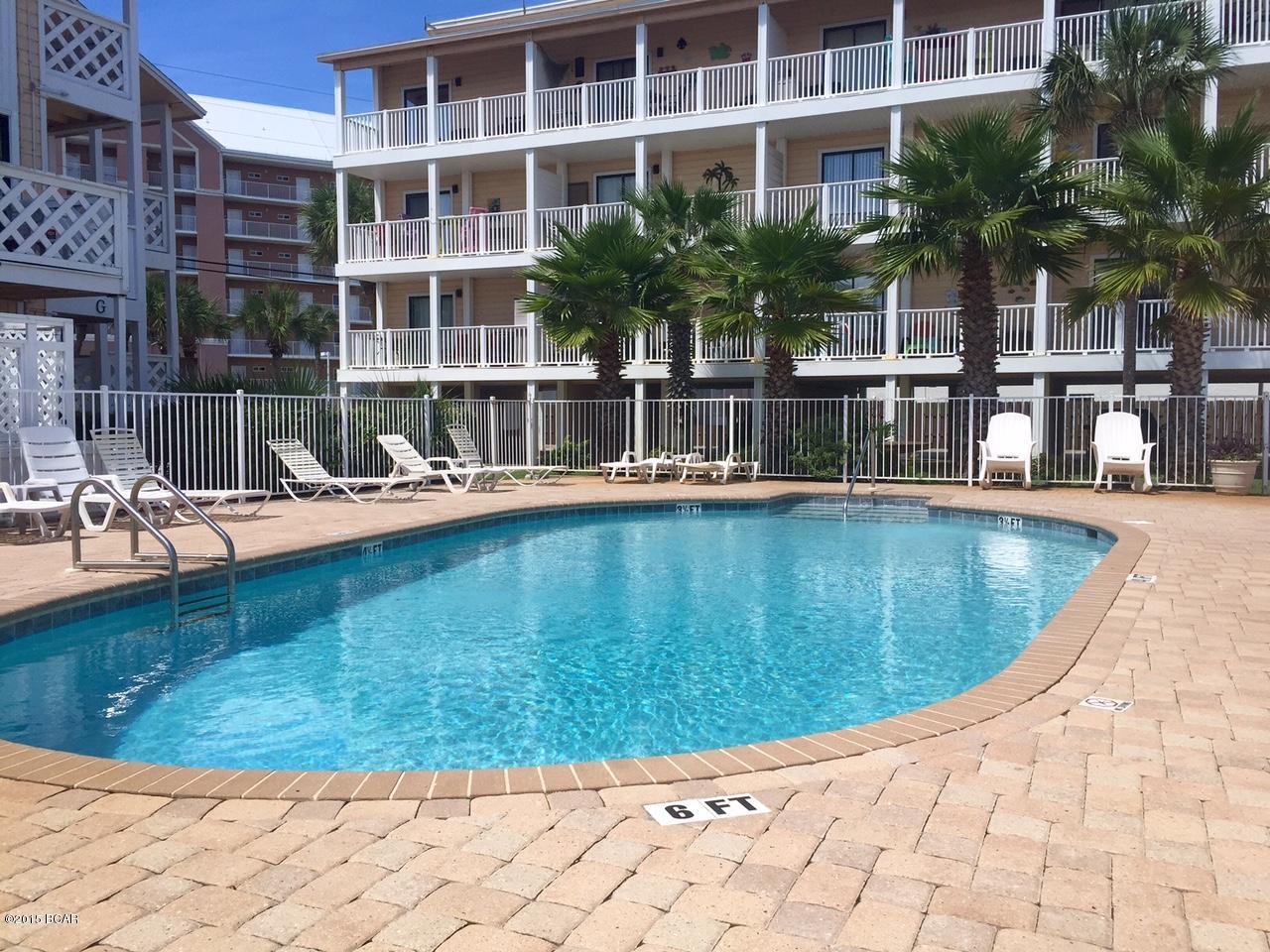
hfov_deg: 61.7
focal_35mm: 29
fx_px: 1064
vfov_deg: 48.2
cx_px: 635
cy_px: 476
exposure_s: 1/2198
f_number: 2.2
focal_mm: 4.15
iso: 32
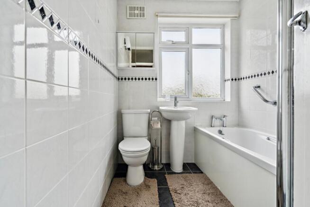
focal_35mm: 16
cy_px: 104
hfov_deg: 96.7
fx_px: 138
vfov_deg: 73.8
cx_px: 155
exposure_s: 1/15
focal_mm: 16
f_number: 8
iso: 640
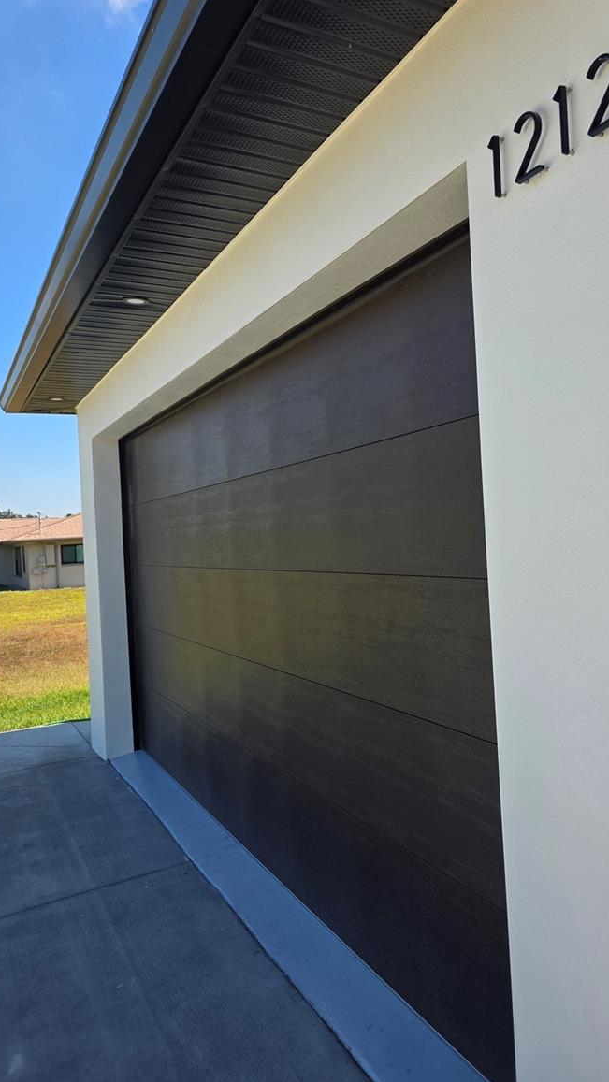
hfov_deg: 44.0
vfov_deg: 71.9
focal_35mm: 26
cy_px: 530
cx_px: 380
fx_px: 746
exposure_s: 1/2921
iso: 80
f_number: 1.7
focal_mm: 6.3
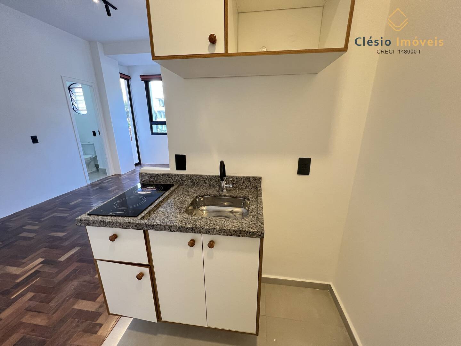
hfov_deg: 106.2
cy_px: 173
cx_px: 230
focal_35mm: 13
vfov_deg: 89.9
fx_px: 173
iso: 200
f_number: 1.8
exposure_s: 1/60
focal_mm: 1.57
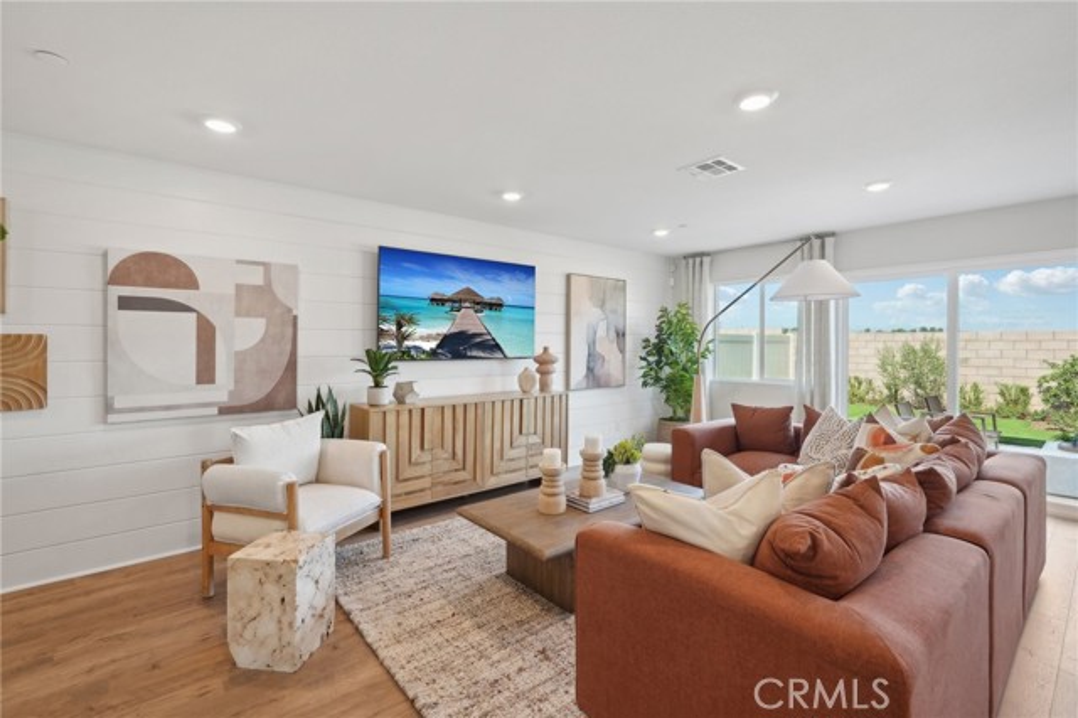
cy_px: 359
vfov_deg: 73.7
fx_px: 479
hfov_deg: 96.8
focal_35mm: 16
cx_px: 539
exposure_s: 1/20
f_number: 8
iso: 400
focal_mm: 16
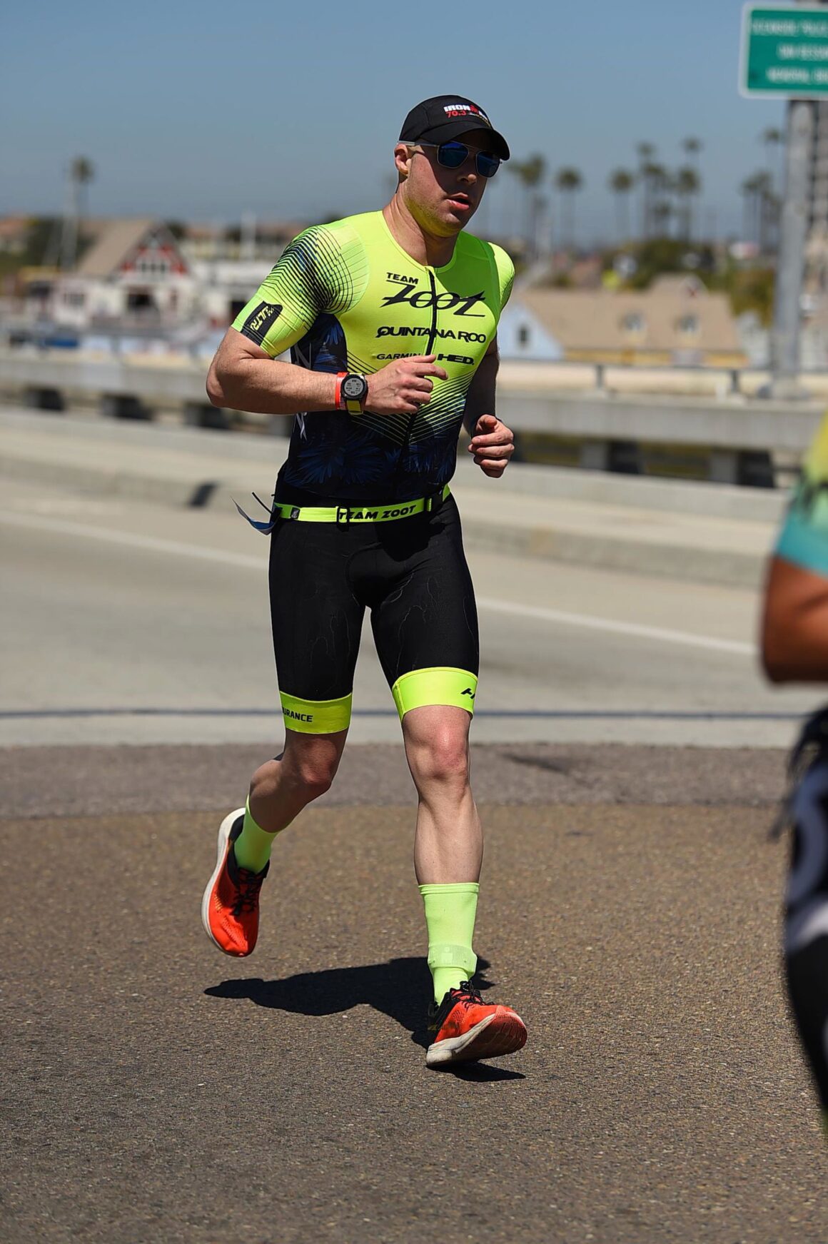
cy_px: 622
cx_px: 414
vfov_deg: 20.0
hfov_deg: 13.4
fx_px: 3523
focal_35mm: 102
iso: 100
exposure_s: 1/3200
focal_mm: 102
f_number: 3.5
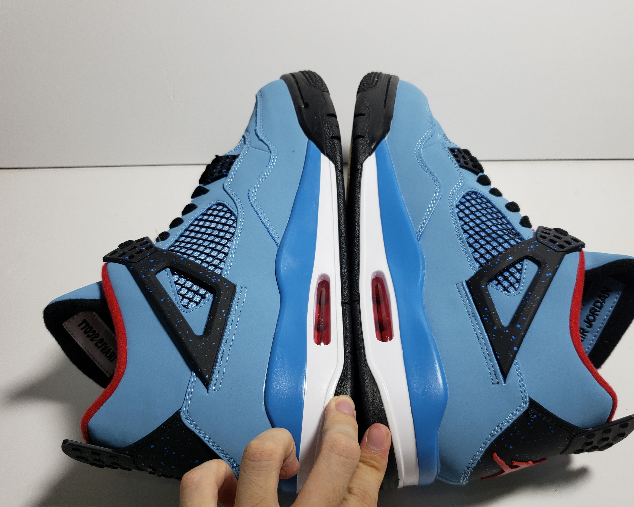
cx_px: 354
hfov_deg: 58.6
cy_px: 264
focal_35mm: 30
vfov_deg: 48.5
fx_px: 563
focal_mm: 4.3
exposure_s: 1/447
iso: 50
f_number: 1.5
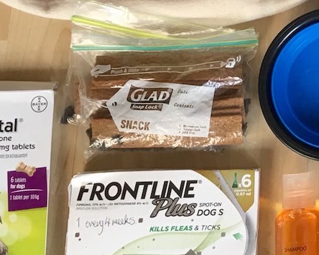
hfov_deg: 16.9
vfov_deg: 14.1
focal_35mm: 104
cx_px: 464
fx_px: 982
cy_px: -88
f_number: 2.2
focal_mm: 4.15
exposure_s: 1/33
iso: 40
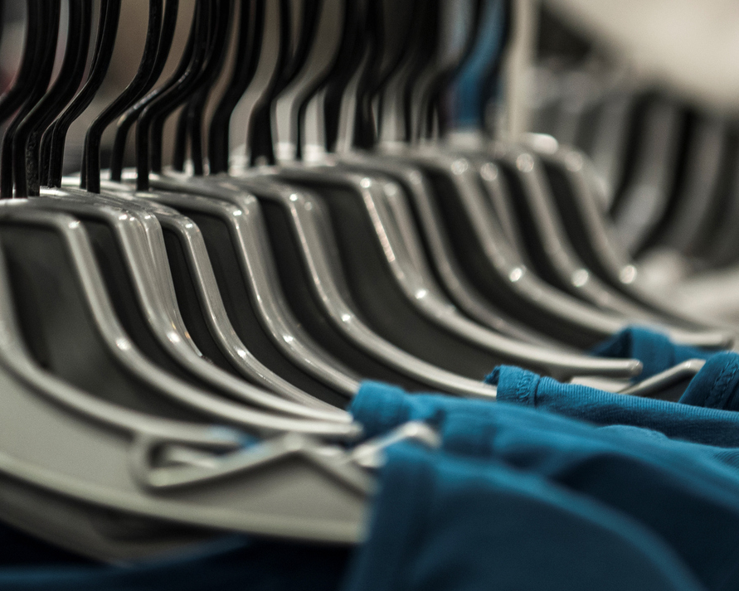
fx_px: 5862
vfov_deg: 5.8
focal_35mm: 268
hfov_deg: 7.2
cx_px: 166
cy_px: 84
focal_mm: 120
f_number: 2.8
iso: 500
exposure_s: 1/125
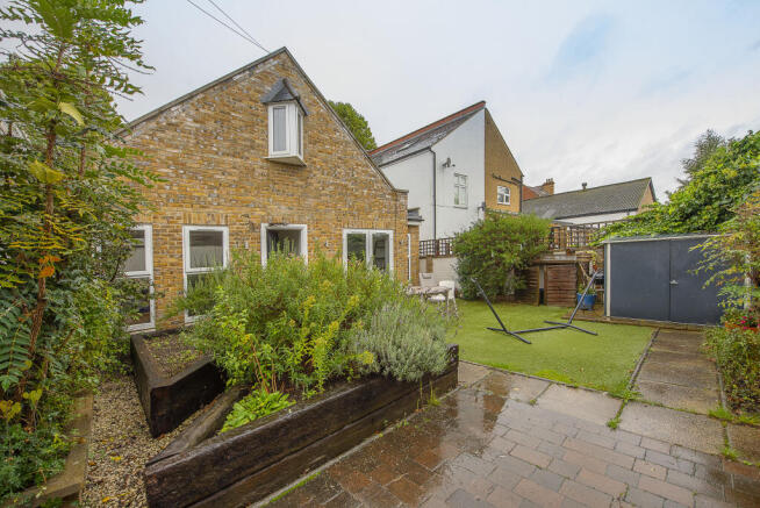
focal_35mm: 14
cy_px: 254
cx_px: 380
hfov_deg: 104.2
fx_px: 296
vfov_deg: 81.3
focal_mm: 14
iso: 400
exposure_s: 1/160
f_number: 5.6
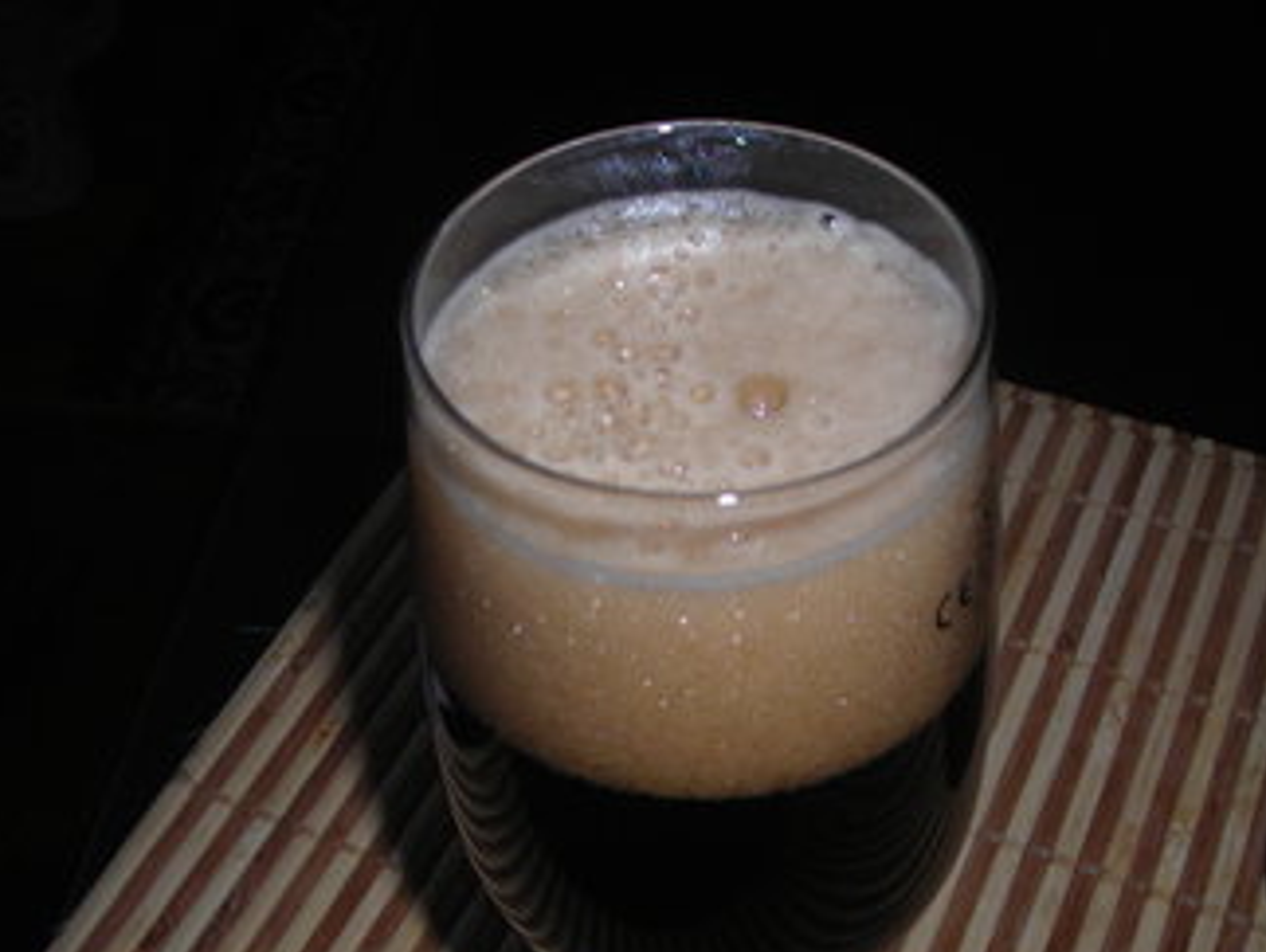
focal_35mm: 47
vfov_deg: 30.9
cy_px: 552
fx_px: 1721
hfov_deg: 40.4
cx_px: 690
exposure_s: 1/60.1
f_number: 3.2
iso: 50
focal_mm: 6.3
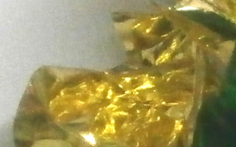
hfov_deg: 3.8
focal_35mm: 539
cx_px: 772
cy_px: -48
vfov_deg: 2.4
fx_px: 3466
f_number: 4.4
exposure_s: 1/60
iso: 800
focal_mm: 13
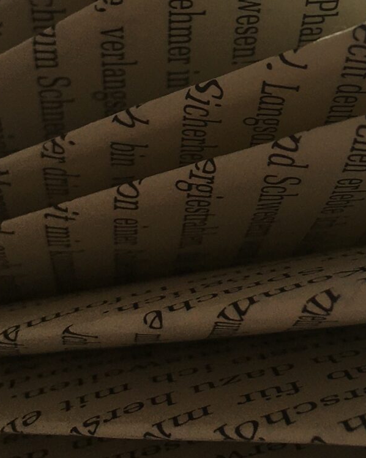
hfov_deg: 15.0
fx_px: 1367
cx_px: 370
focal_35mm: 101
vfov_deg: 18.5
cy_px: 13
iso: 25
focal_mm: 4.15
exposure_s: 1/1131
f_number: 2.2
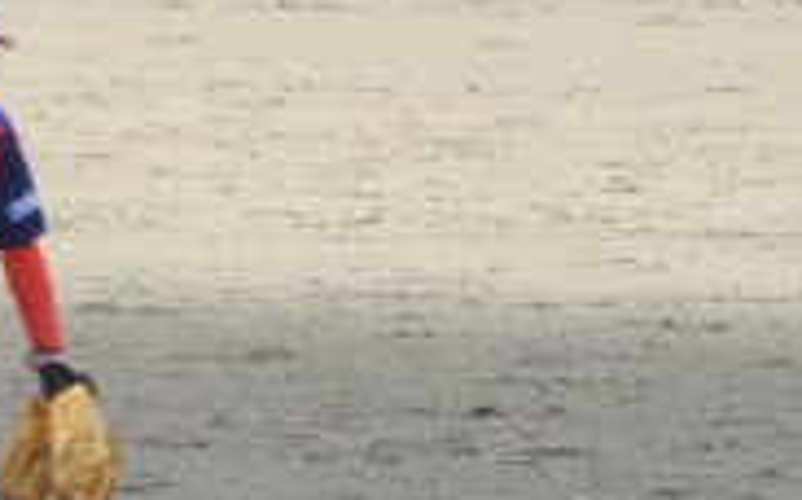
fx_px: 16727
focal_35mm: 766
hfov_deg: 2.7
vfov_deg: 1.7
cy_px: 658
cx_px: -153
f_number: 5.3
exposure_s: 1/100
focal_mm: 39.4
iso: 100
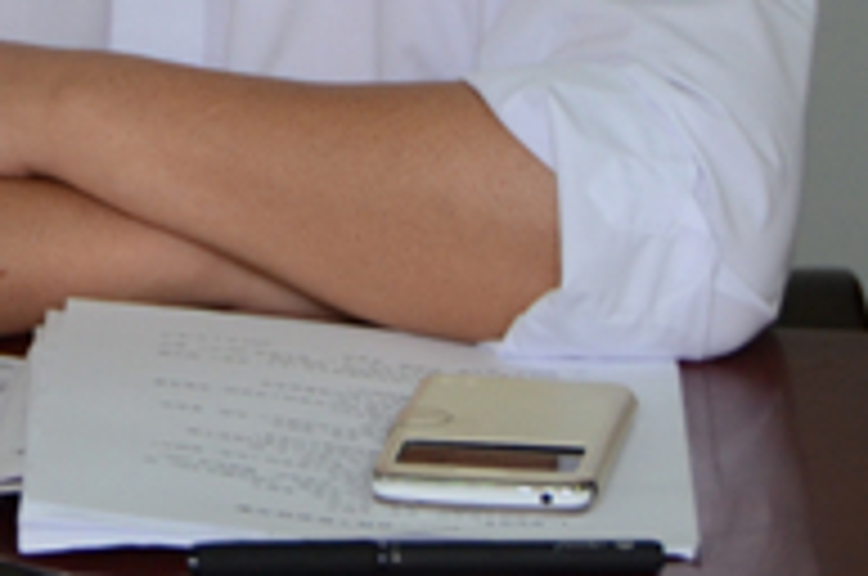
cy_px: -234
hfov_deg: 6.0
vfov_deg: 4.0
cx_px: 49
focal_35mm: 343
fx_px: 8250
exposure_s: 1/100
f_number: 5
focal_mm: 65
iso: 800
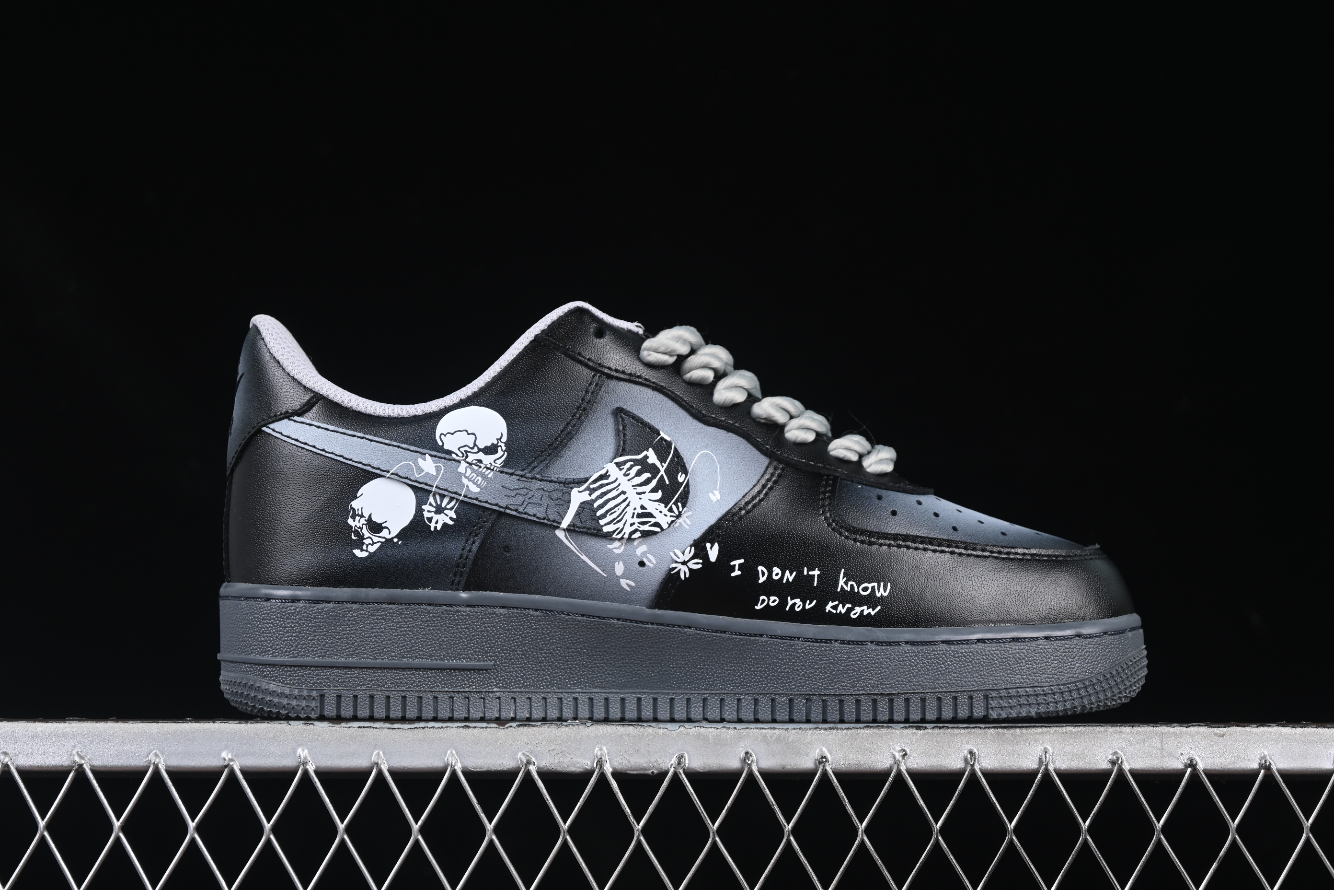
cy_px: 445
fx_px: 2779
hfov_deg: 27.0
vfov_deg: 18.2
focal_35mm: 75
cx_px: 667
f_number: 6.3
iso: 160
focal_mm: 50
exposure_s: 1/60
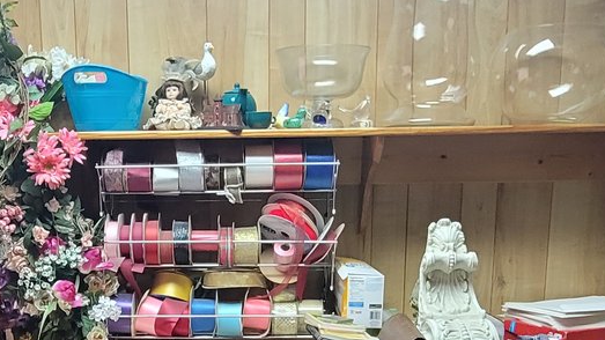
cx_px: 201
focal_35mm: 41
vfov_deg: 28.0
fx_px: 658
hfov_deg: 48.6
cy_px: 302
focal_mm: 2.2
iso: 250
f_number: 2.2
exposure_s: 1/60
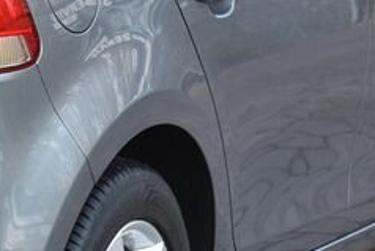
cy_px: 35
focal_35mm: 224
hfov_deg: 9.0
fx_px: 2335
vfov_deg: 6.1
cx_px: -161
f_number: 5
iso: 500
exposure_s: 1/100
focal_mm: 52
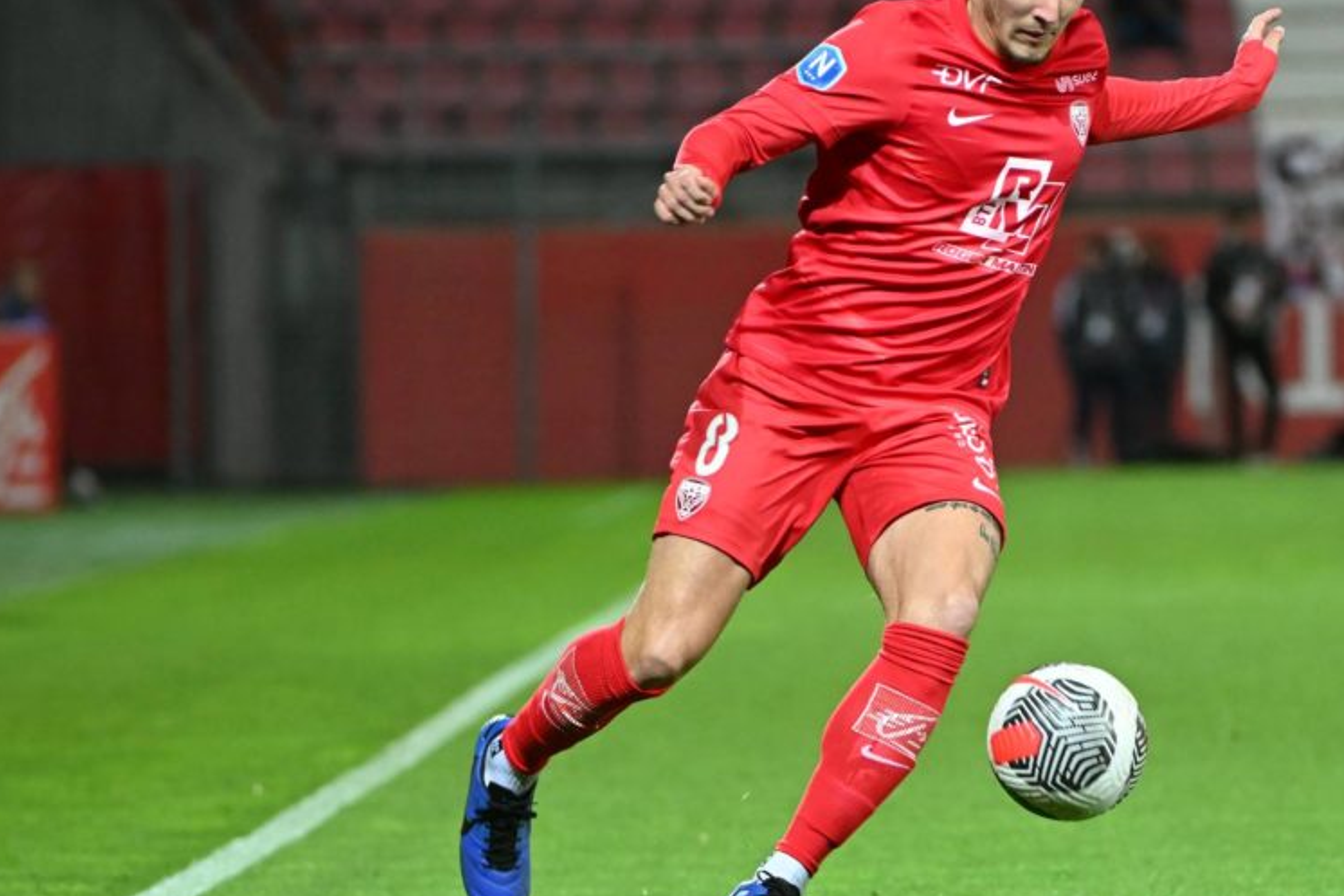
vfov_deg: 2.2
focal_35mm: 618
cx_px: 856
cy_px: 409
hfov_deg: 3.3
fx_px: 23065
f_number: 4
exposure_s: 1/800
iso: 3200
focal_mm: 300
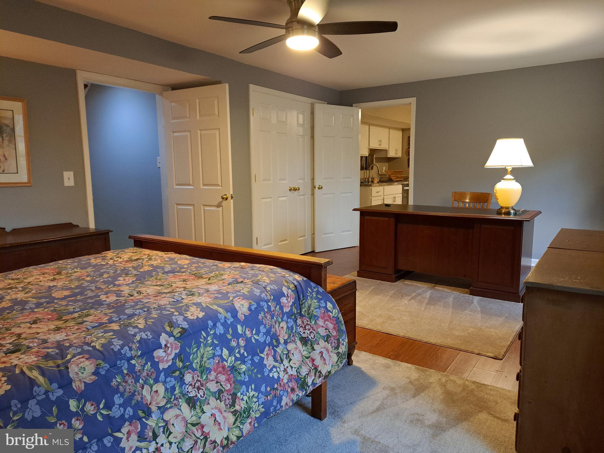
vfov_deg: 56.8
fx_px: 419
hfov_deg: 71.6
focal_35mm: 24
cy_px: 226
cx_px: 302
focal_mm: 5.23
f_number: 1.8
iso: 400
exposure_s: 1/30
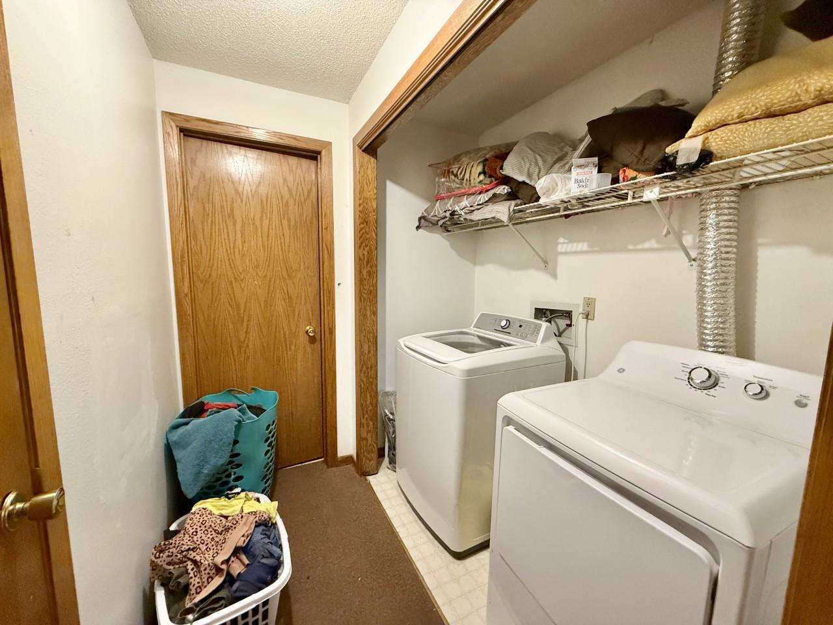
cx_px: 416
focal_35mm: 14
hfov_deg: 102.1
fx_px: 337
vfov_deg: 85.7
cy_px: 312
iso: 640
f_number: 2.2
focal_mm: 2.22
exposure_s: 1/60
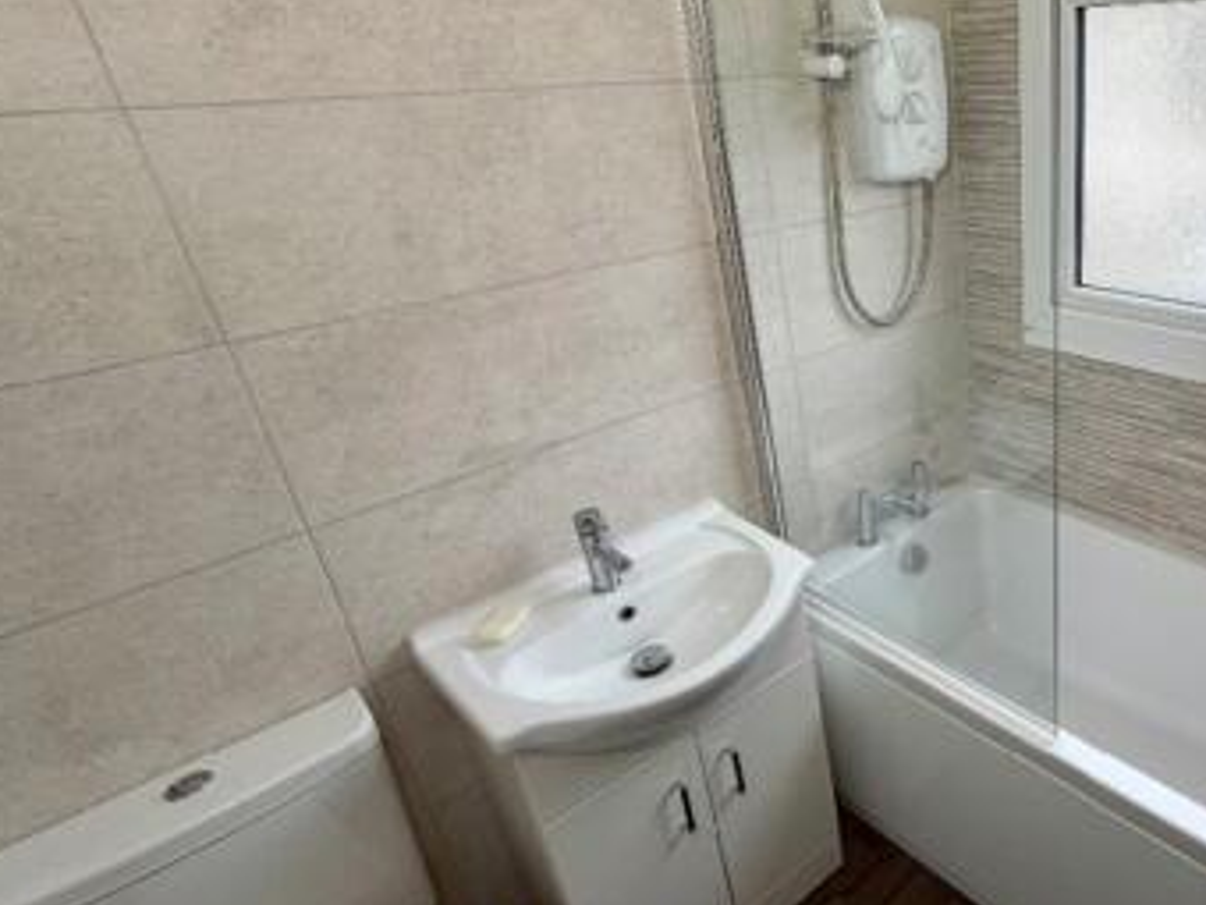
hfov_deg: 63.6
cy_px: 417
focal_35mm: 24
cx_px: 1009
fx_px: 836
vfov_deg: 56.7
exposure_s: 1/95
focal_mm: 2.22
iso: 40
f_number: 2.2
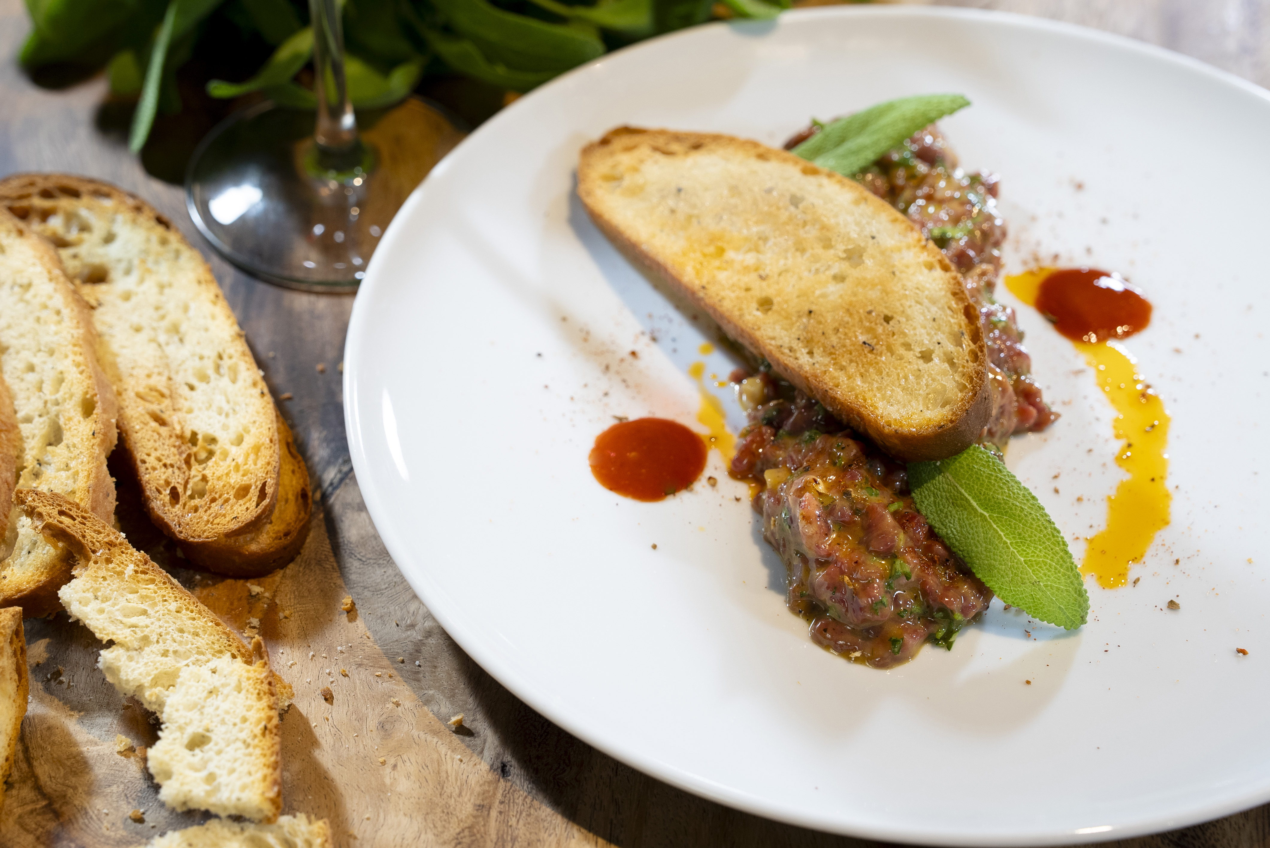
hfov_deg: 26.4
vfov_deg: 17.8
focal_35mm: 77
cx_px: 635
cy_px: 424
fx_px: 2707
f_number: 6.3
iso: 400
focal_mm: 76.7
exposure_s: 1/60
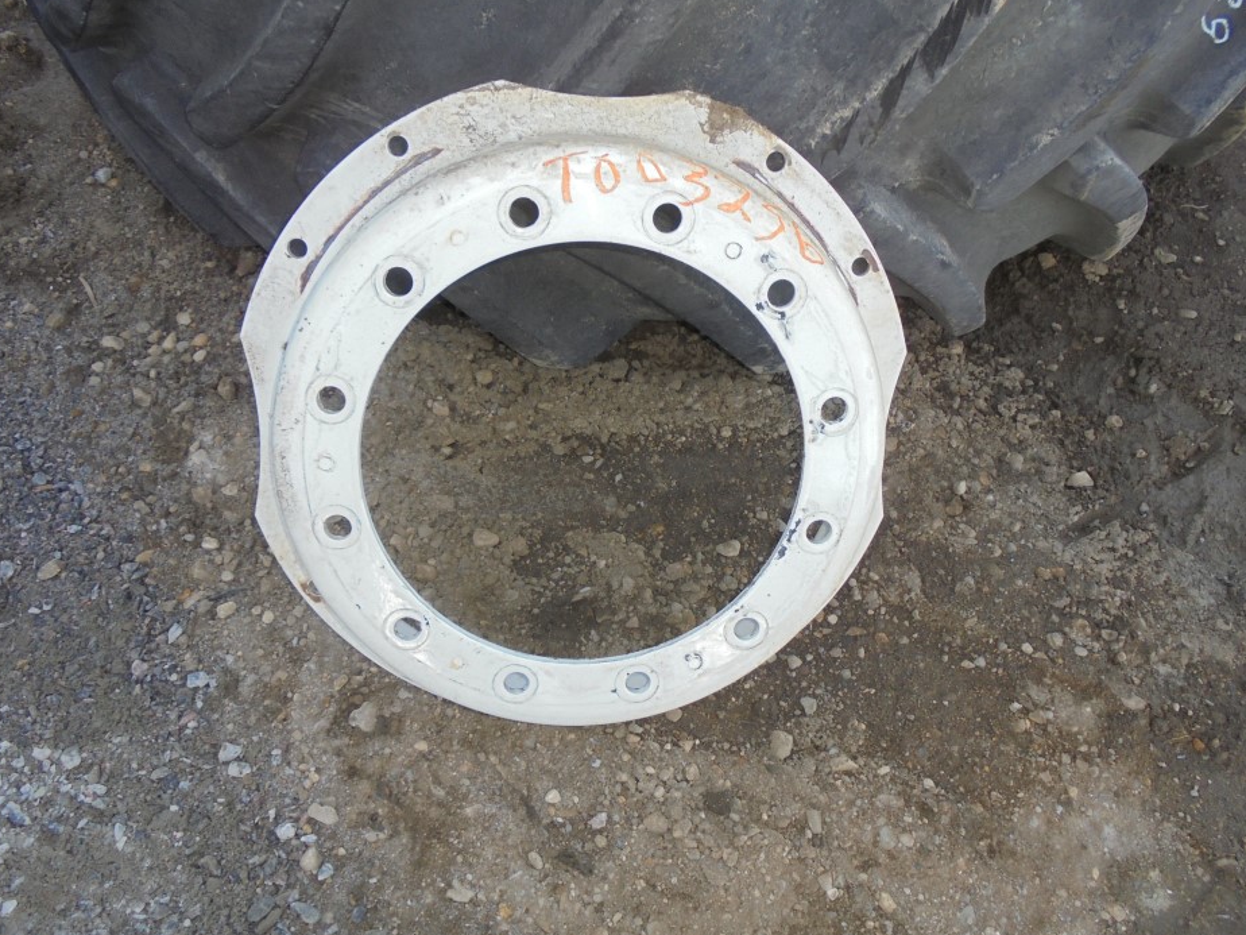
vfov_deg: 51.4
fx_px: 972
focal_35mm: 27
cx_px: 610
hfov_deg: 65.3
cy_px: 470
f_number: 3.5
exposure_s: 1/100
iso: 100
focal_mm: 4.6
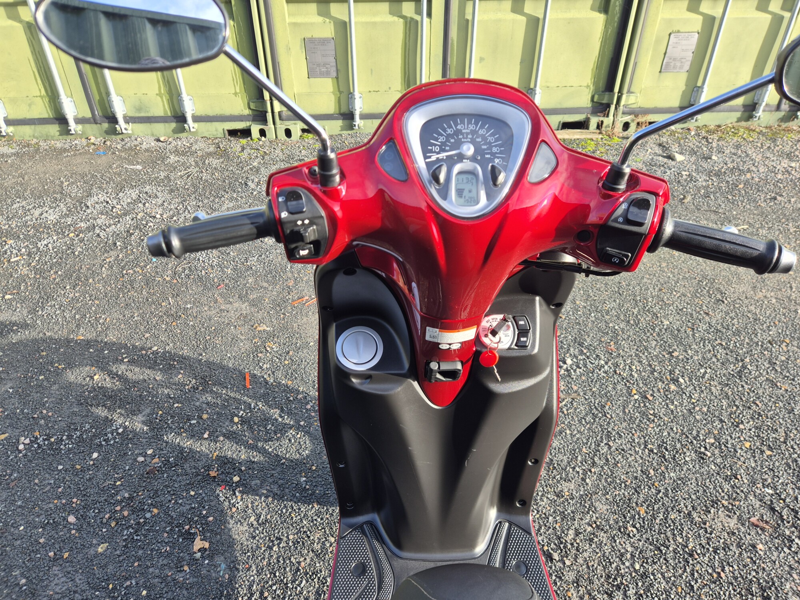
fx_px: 532
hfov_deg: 73.9
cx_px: 400
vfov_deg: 58.9
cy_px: 300
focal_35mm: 23
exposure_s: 1/204
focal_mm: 5.4
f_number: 1.8
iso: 25
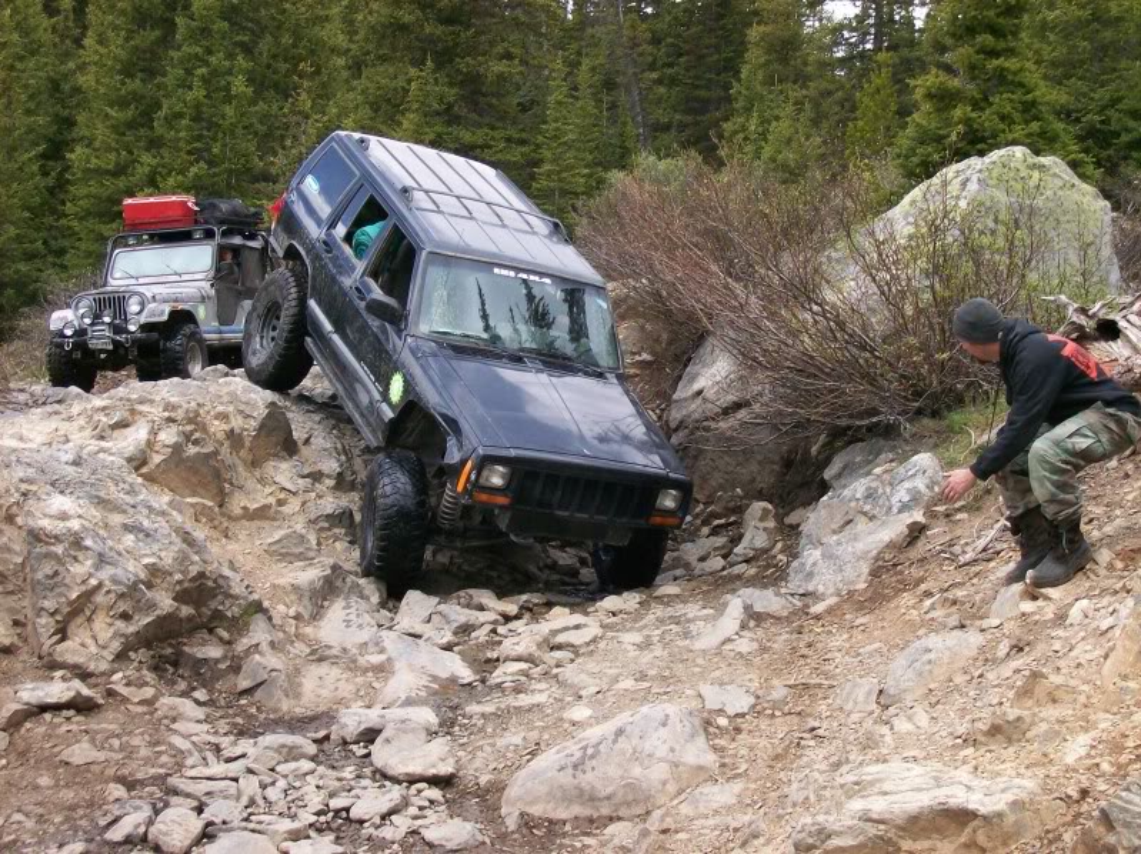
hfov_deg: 34.4
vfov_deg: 26.1
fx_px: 1844
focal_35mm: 56
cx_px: 570
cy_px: 427
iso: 80
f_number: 3.4
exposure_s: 1/454
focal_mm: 9.4
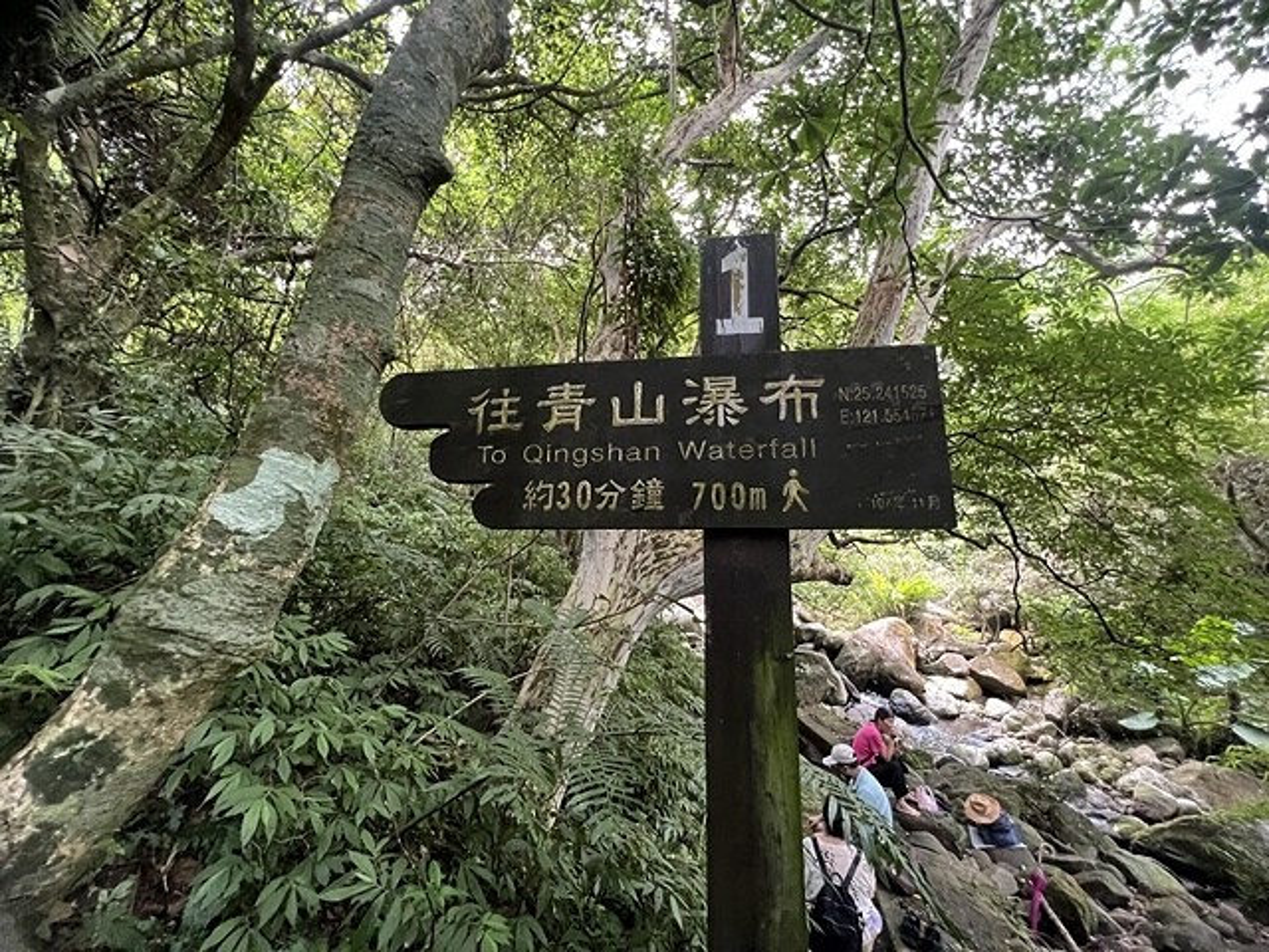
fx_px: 477
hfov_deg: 106.2
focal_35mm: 13
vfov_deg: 89.9
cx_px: 634
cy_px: 476
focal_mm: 1.57
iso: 500
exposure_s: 1/60
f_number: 1.8
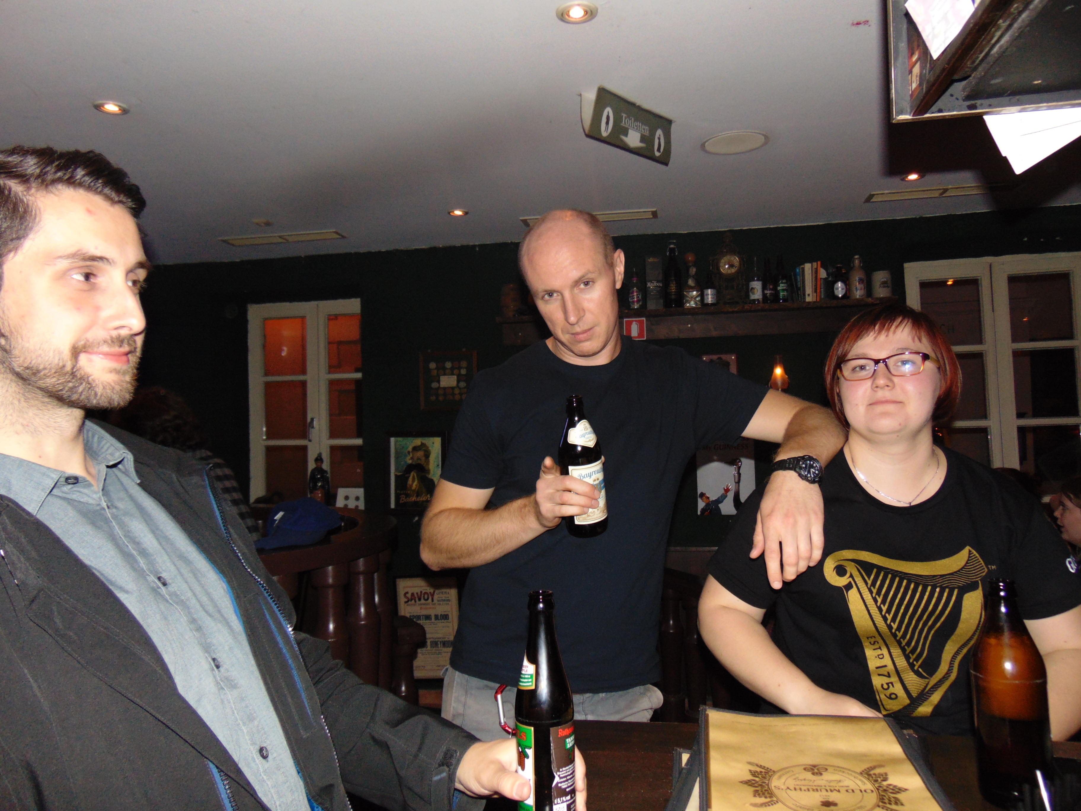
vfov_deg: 54.9
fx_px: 781
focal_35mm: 25
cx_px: 540
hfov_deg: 69.4
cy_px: 406
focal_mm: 4.5
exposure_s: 1/30
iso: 200
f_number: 3
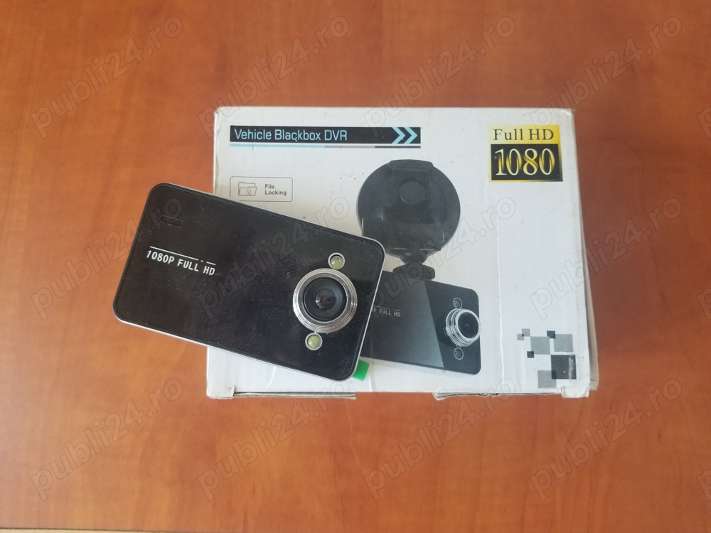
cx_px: 356
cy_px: 266
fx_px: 534
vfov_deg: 53.1
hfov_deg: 67.3
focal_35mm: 26
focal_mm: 4.25
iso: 200
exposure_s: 1/40
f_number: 1.7
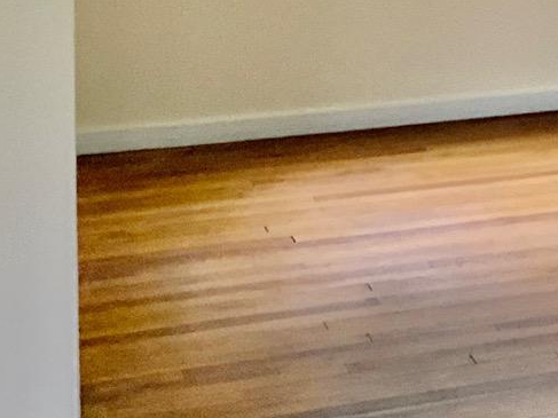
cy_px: -186
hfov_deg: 13.6
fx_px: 1966
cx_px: 1153
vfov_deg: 11.7
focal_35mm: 122
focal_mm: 3
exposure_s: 1/60
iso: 80
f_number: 1.8
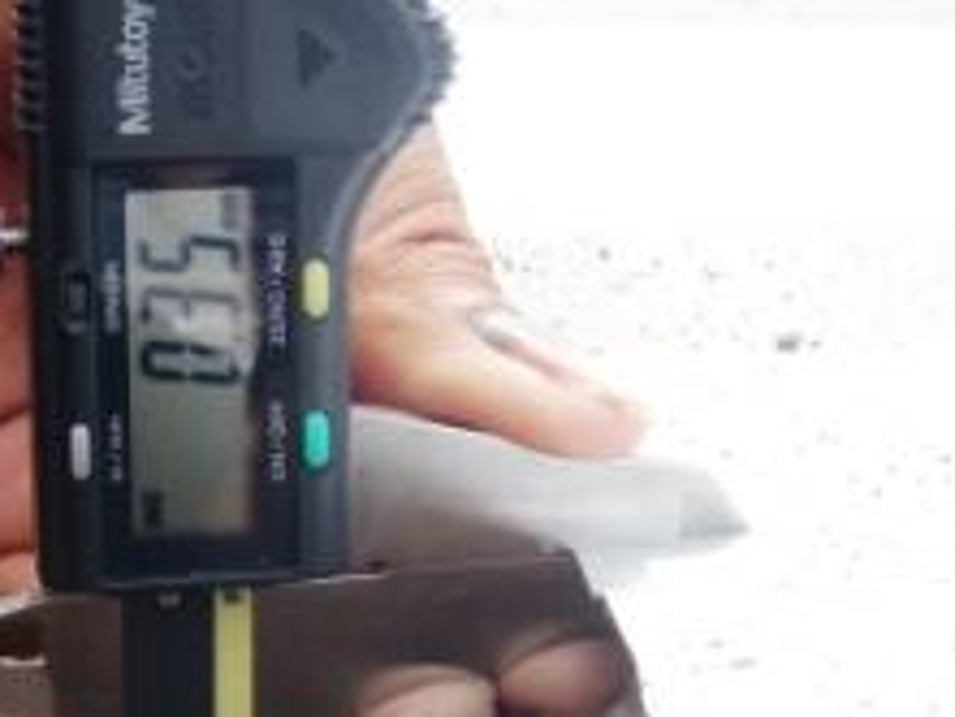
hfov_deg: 24.9
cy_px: 307
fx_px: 2125
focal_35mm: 77
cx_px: 190
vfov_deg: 19.1
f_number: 3.5
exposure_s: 1/200
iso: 80
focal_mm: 6.7
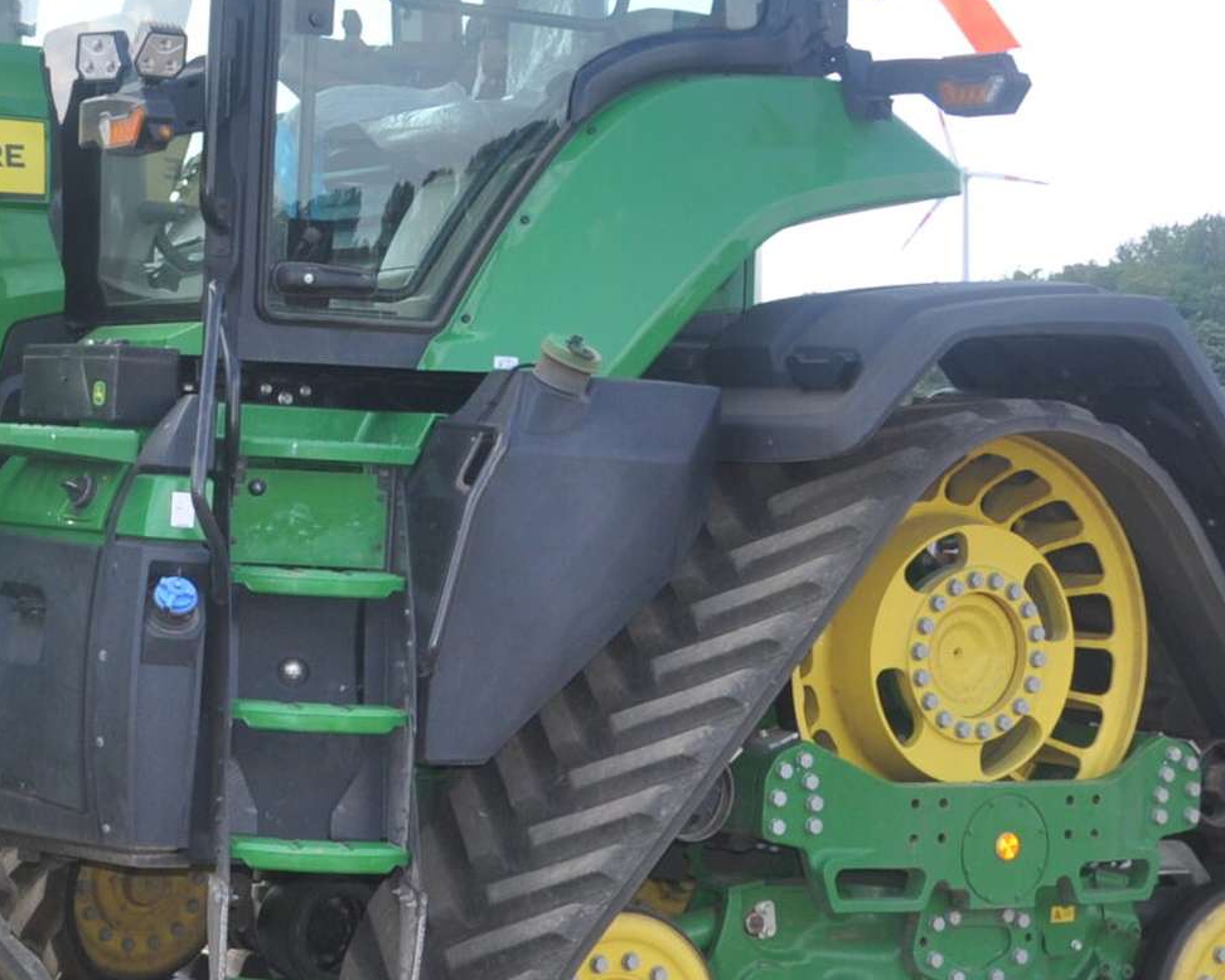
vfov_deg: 19.1
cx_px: -226
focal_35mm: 80
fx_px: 2900
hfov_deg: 22.1
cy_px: 370
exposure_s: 1/200
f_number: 9
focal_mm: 18
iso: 200
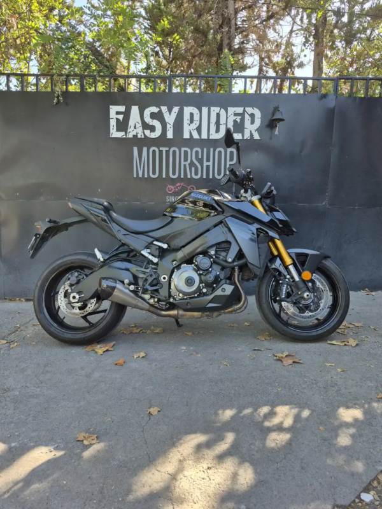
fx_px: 338
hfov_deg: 58.9
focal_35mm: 23
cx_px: 191
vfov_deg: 73.9
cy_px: 254
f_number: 1.8
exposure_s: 1/211
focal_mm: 5.4
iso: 25
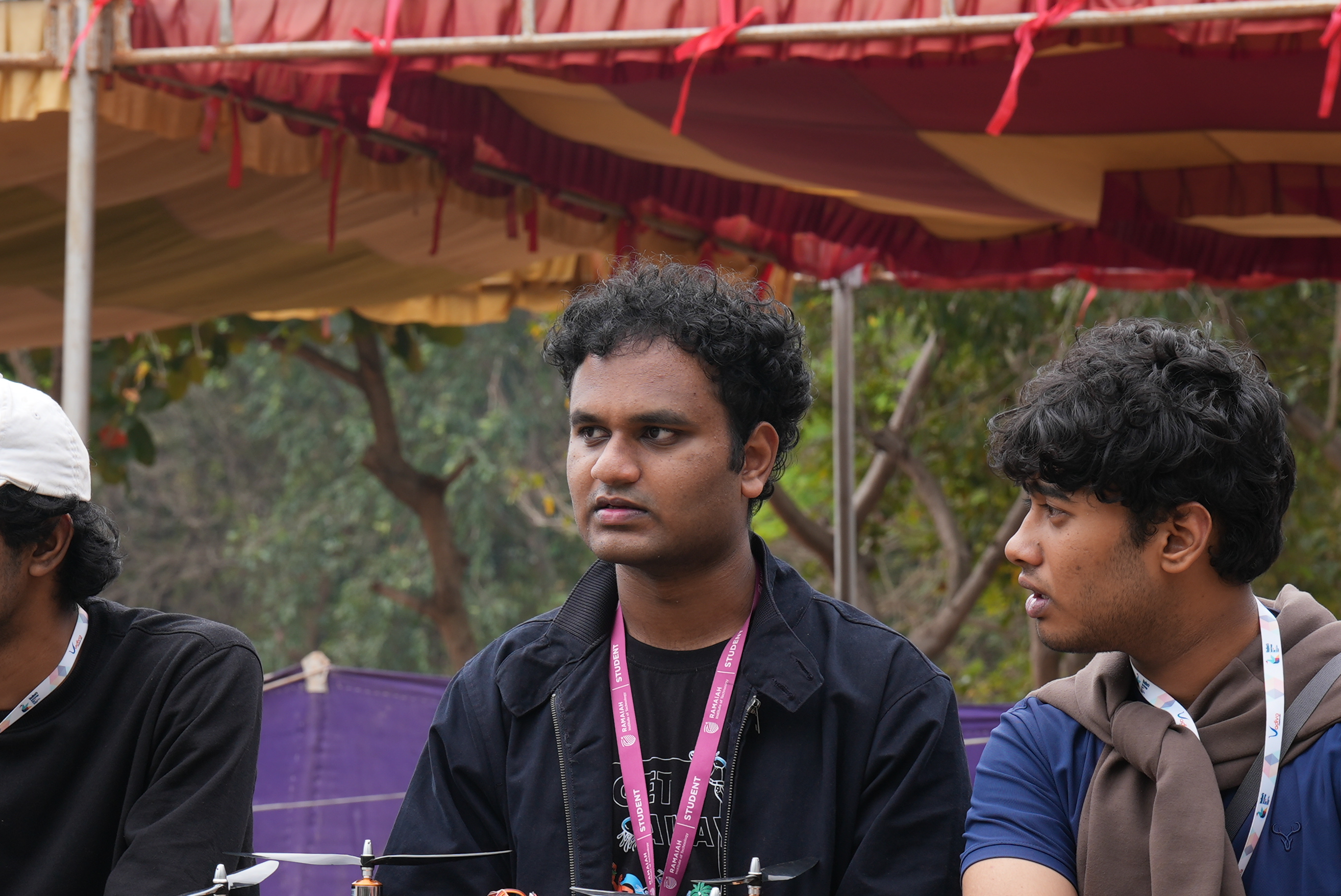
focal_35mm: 172
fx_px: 6411
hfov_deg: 11.9
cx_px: 609
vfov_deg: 8.0
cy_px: 672
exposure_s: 1/100
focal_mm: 111
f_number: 11
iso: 200
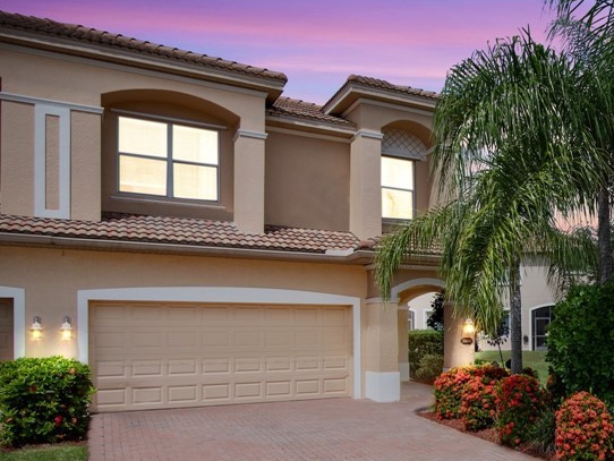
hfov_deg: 47.9
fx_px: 603
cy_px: 348
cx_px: 562
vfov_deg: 40.6
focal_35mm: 34
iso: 200
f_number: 7.1
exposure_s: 1/640
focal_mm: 9
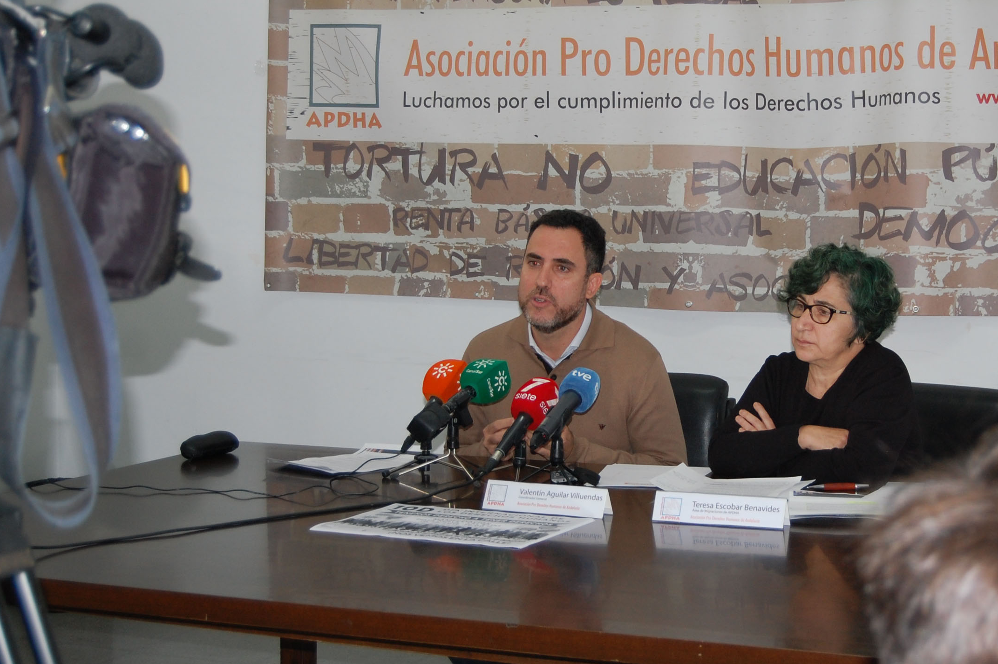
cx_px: 658
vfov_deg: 18.5
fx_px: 2041
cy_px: 297
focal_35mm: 74
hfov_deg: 27.3
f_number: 4.8
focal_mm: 35
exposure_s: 1/60
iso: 400
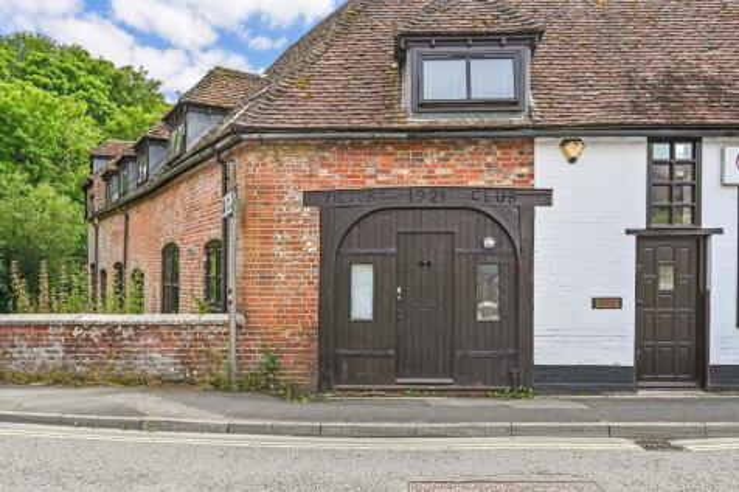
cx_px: 370
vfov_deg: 43.6
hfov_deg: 61.9
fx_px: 616
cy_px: 246
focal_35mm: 30
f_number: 8
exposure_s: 1/640
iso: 400
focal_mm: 30
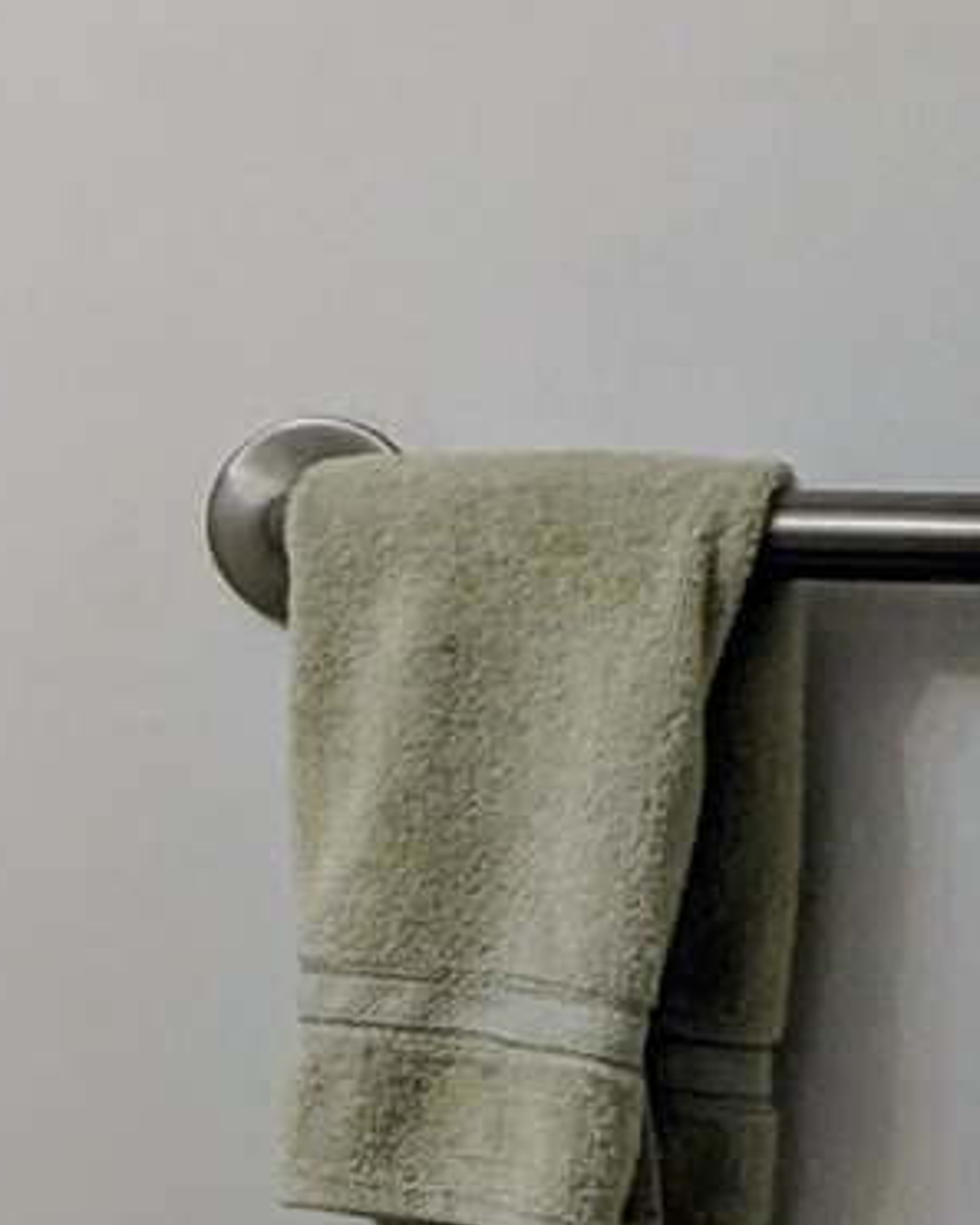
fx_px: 3515
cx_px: -1515
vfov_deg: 19.7
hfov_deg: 12.1
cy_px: 736
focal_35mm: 97
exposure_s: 1/120
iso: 32
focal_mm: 2.35
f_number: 2.2
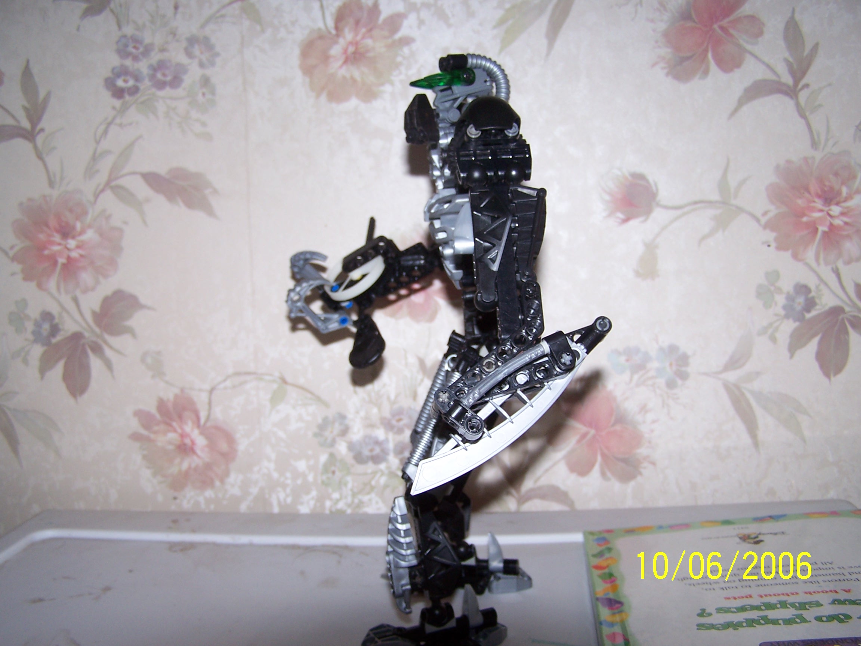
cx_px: 430
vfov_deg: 37.7
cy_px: 323
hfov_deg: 49.0
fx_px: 945
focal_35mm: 38
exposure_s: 1/60
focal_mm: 6.3
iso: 80
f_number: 2.8
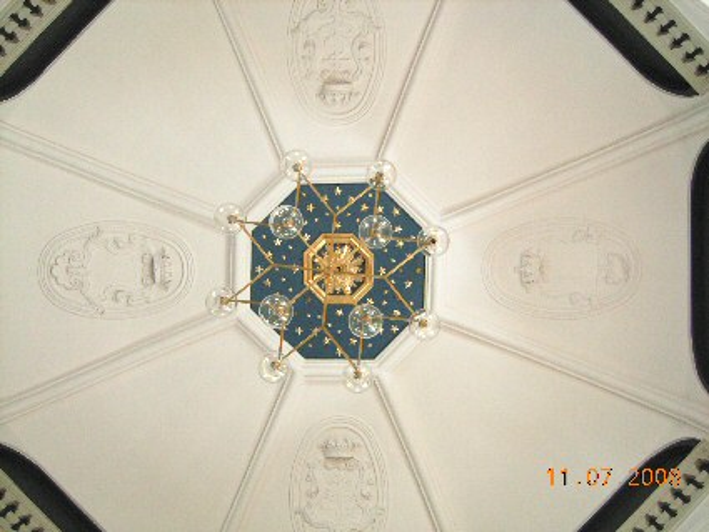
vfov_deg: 39.7
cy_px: 266
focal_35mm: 36
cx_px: 354
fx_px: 738
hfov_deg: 51.3
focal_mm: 7.5
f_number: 2.7
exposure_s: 1/4
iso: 168
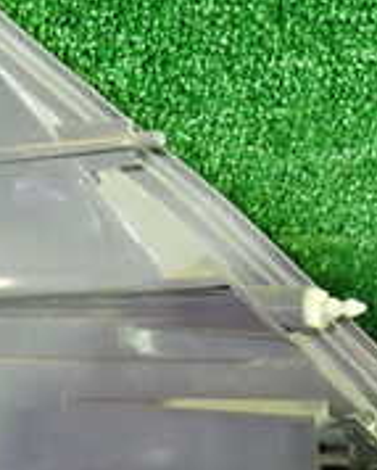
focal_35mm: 105
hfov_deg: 14.4
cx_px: -37
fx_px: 1461
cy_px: 161
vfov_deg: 18.2
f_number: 2.4
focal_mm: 5.79
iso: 800
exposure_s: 1/15
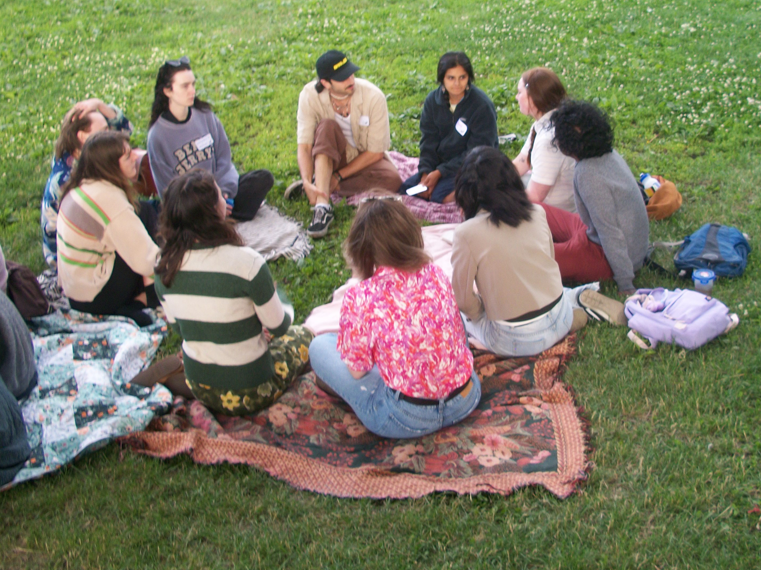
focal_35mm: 45
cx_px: 471
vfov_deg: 32.0
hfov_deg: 41.8
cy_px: 214
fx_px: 989
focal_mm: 6.3
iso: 80
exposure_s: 1/50
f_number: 3.1
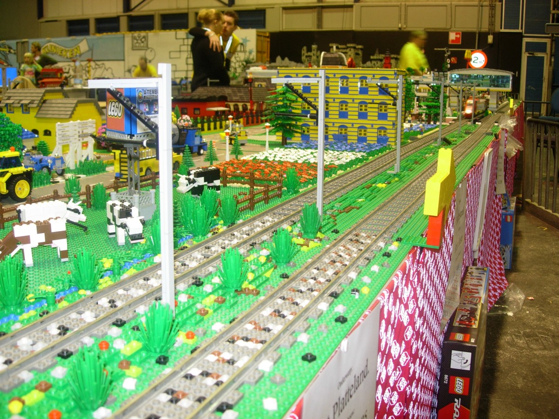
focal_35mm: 38
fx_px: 614
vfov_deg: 37.7
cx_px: 280
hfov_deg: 49.0
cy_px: 210
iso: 79
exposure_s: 1/8.2
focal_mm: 7.8
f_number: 2.8
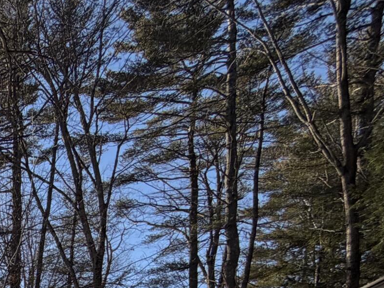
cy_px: 517
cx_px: -295
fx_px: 588
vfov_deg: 20.0
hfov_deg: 22.5
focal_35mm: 53
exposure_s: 1/770
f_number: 2.2
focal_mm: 2.22
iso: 32
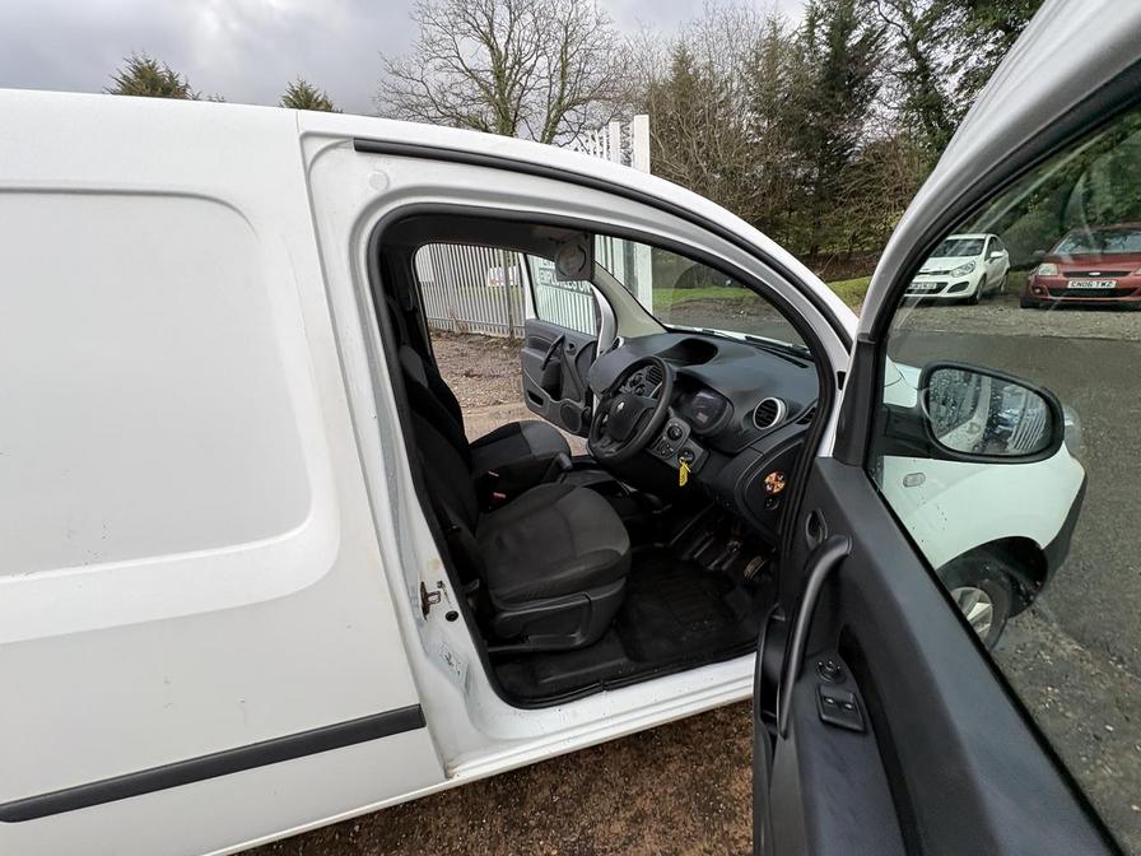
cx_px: 570
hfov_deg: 102.1
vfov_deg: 85.7
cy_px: 428
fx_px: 461
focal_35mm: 14
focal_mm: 2.22
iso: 50
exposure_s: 1/109
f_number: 2.2
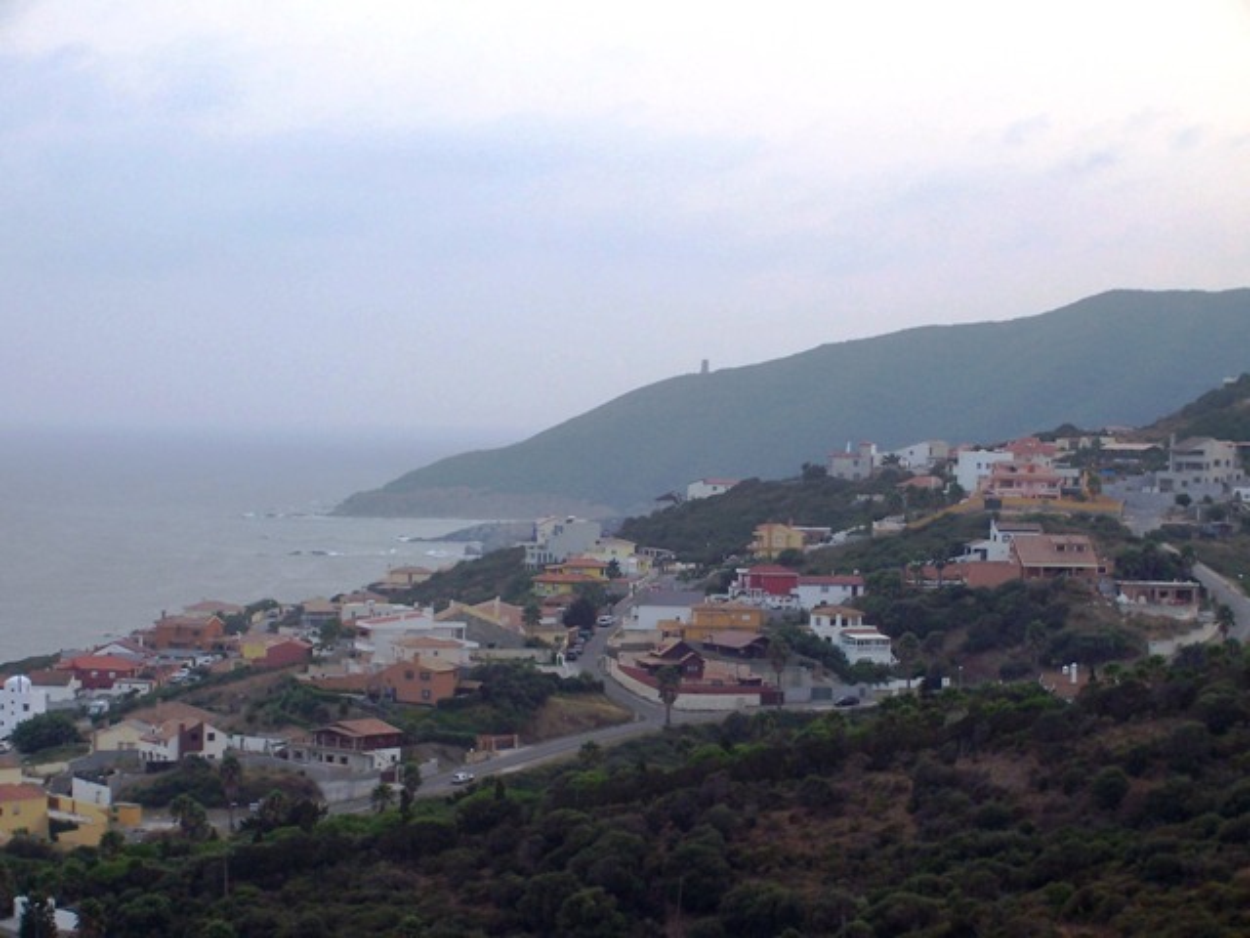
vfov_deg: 14.5
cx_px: 625
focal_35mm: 102
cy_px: 469
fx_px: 3683
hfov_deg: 19.3
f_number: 4.6
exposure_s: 1/125
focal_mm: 16.8
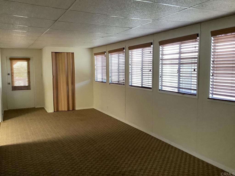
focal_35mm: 31
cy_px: 88
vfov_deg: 45.4
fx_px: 210
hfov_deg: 58.4
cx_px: 118
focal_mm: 3.3
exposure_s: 1/60
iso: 250
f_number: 2.4
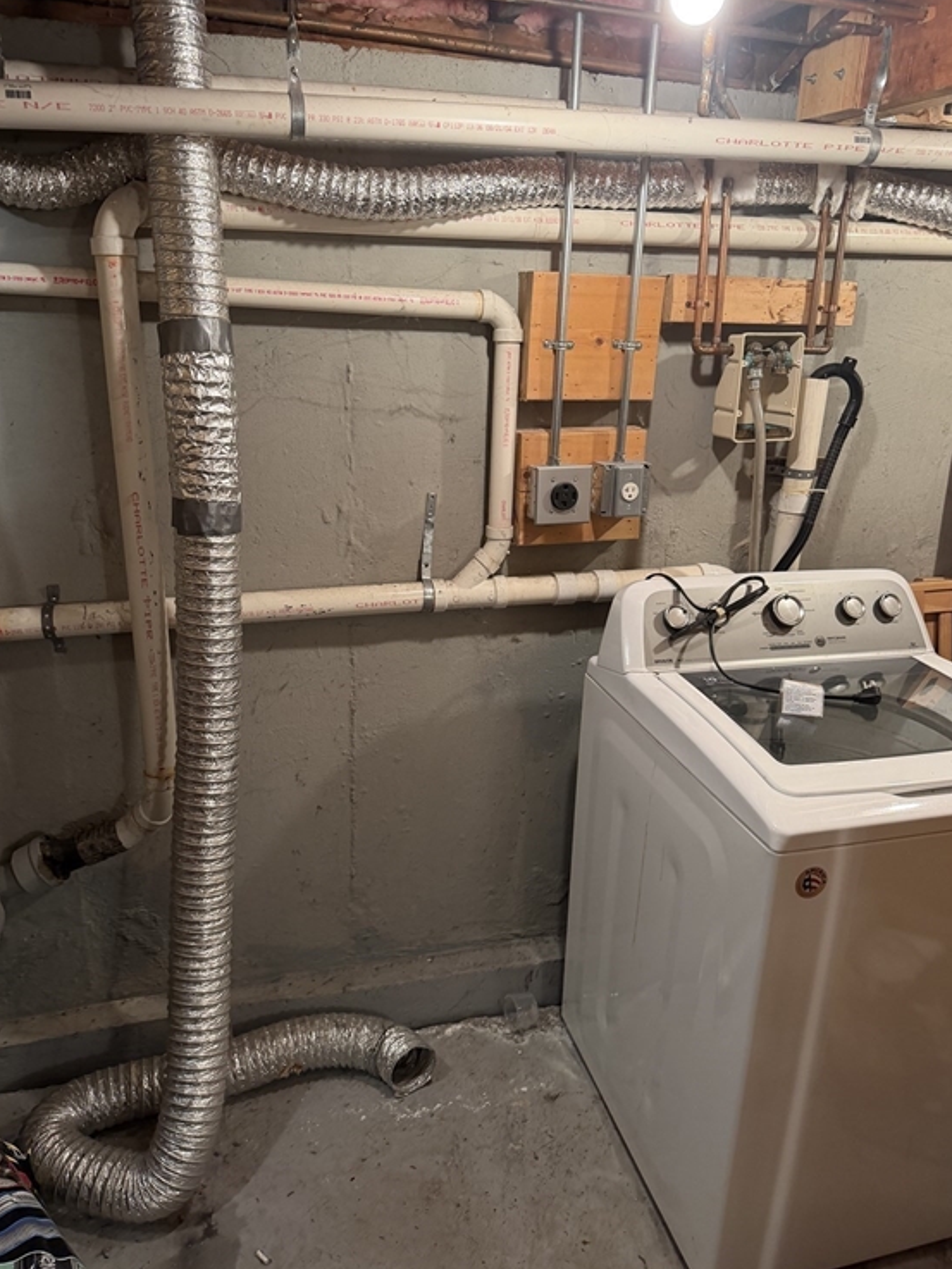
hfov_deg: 54.9
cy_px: 615
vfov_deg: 69.4
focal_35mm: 25
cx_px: 472
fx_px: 916
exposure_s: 1/60
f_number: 1.78
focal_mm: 6.76
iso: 250
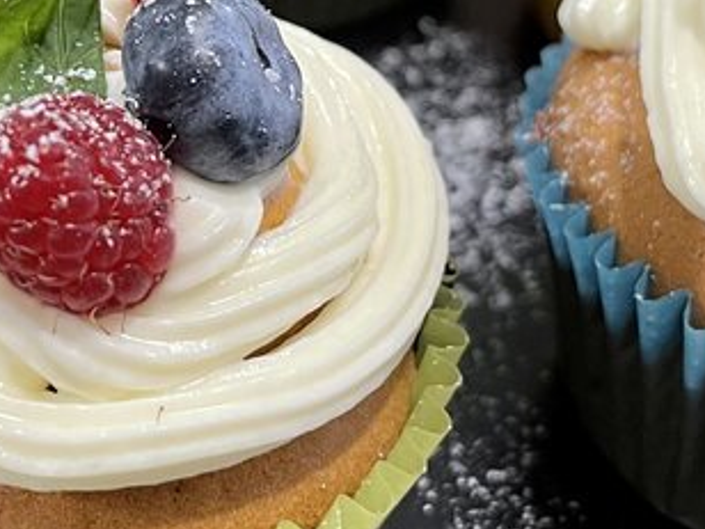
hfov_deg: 23.0
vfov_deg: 17.3
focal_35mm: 85
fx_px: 1731
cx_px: 295
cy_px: 131
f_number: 1.6
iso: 160
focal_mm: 5.1
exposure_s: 1/50
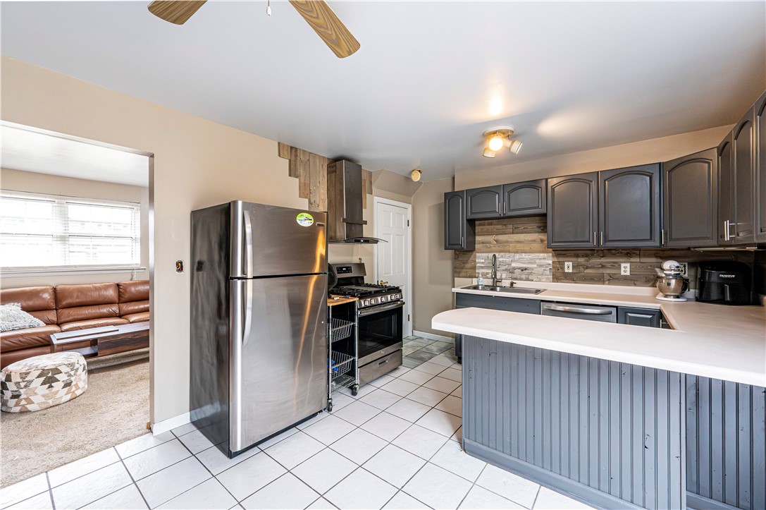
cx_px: 383
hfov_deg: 104.3
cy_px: 255
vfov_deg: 81.1
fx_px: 298
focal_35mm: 14
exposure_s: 1/100
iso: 5000
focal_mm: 14
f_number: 8
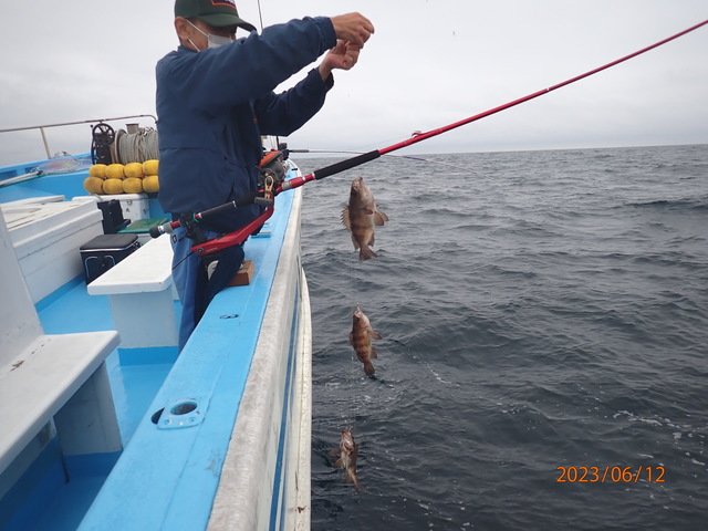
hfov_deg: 69.4
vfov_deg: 54.9
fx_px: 511
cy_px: 266
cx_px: 354
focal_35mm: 25
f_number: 2
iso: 100
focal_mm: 4.5
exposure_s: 1/400
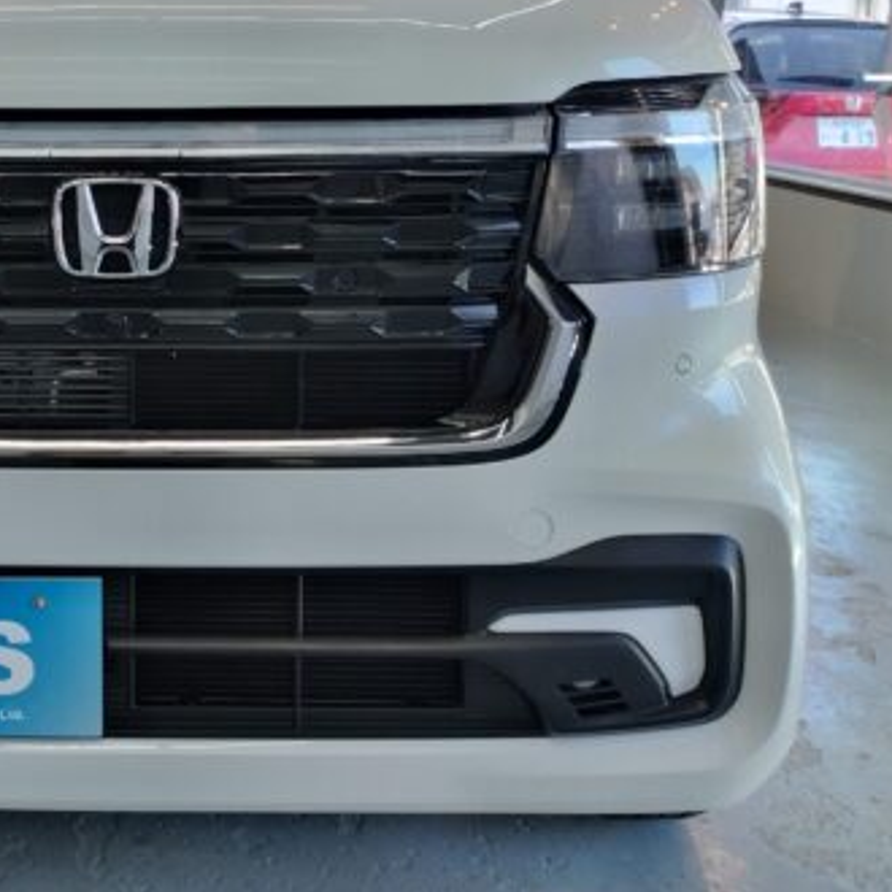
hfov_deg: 34.3
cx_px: 111
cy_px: 241
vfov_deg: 35.4
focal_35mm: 47
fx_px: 1370
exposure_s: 1/100
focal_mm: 4.7
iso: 61
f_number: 1.79
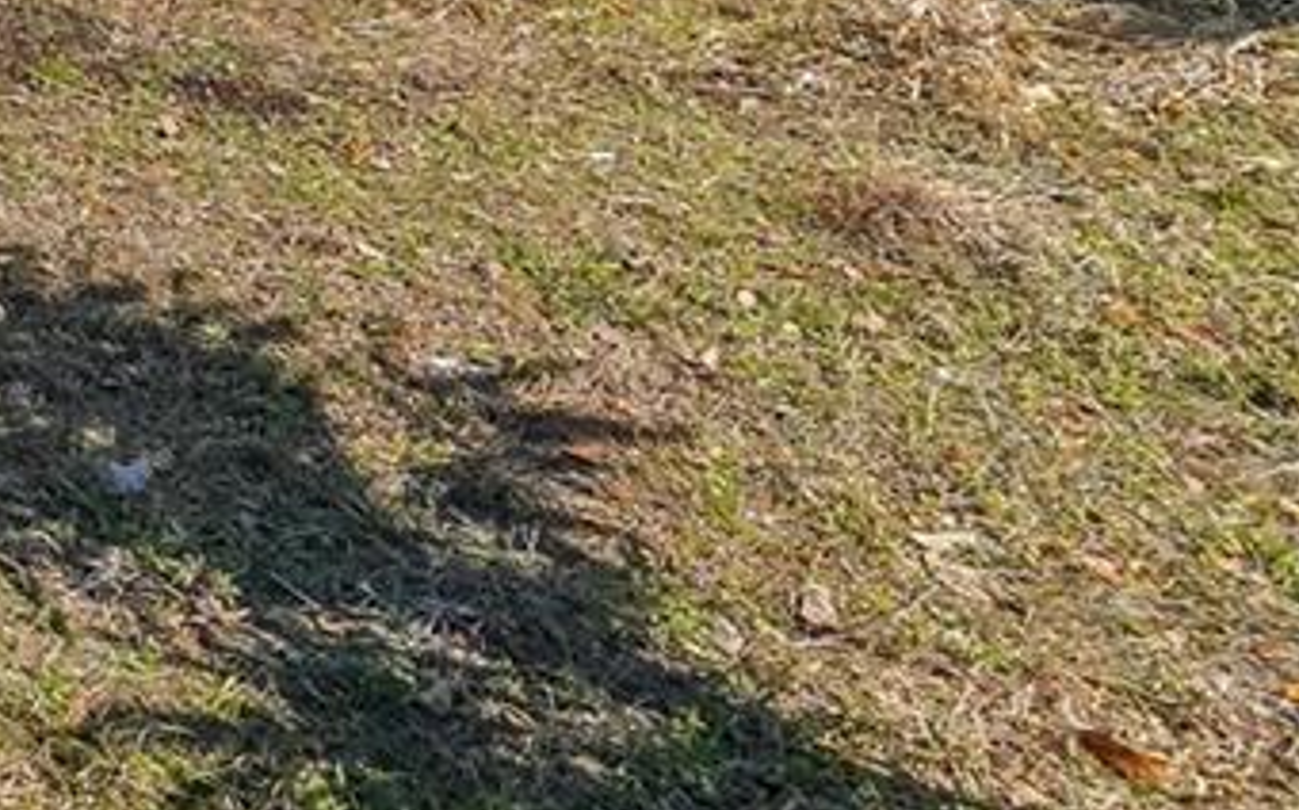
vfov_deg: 15.0
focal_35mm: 72
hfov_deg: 17.6
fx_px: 2547
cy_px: -757
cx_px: -1444
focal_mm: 10
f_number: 8
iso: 100
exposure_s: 1/200
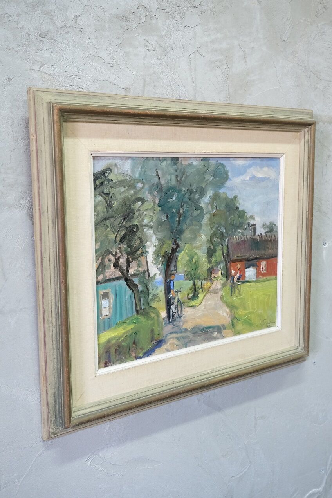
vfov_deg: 51.9
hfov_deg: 35.9
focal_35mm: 37
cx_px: 166
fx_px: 512
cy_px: 249
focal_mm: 24.7
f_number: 4
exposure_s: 1/38
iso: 2000
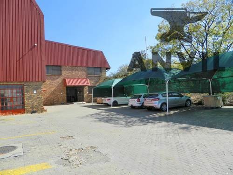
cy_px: 88
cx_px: 116
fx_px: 168
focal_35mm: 25
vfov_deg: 54.9
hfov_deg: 69.4
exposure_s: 1/800
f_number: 3.1
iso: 80
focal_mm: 4.5
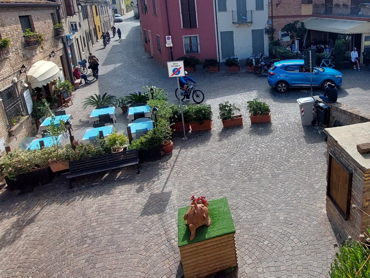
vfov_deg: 54.7
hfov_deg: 67.8
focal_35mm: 24
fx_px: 257
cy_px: 76
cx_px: 270
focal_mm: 1.74
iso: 50
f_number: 2.2
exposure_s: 1/1218
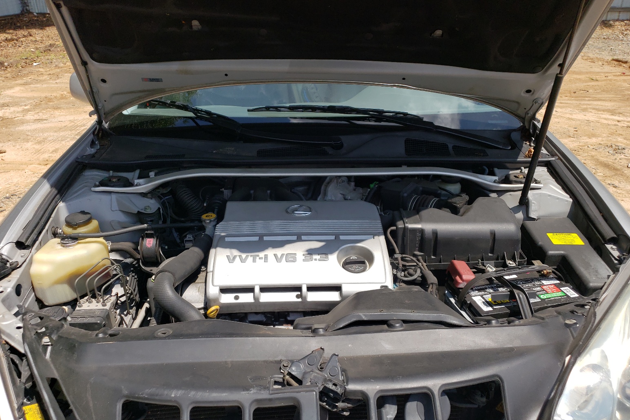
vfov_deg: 46.3
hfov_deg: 65.5
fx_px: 490
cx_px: 313
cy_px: 237
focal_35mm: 28
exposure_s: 1/3333
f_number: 1.5
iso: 50
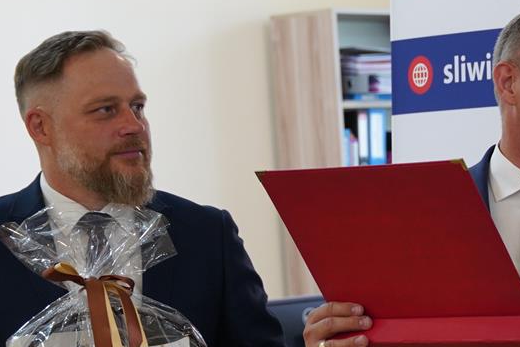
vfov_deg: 9.1
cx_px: 806
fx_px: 2167
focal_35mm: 150
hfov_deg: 12.9
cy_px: 302
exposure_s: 1/60
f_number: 3.2
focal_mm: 39
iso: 800
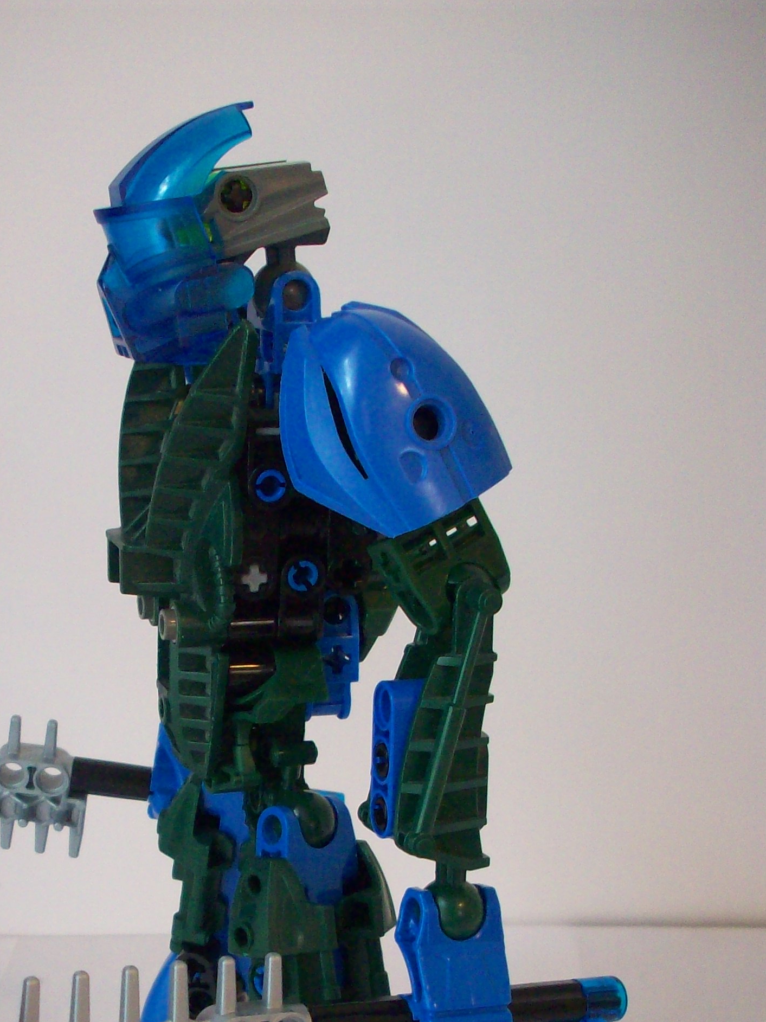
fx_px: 1771
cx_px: 195
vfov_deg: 31.4
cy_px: 816
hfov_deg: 24.2
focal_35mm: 60
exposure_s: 1/11.2
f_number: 2.8
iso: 160
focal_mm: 6.2
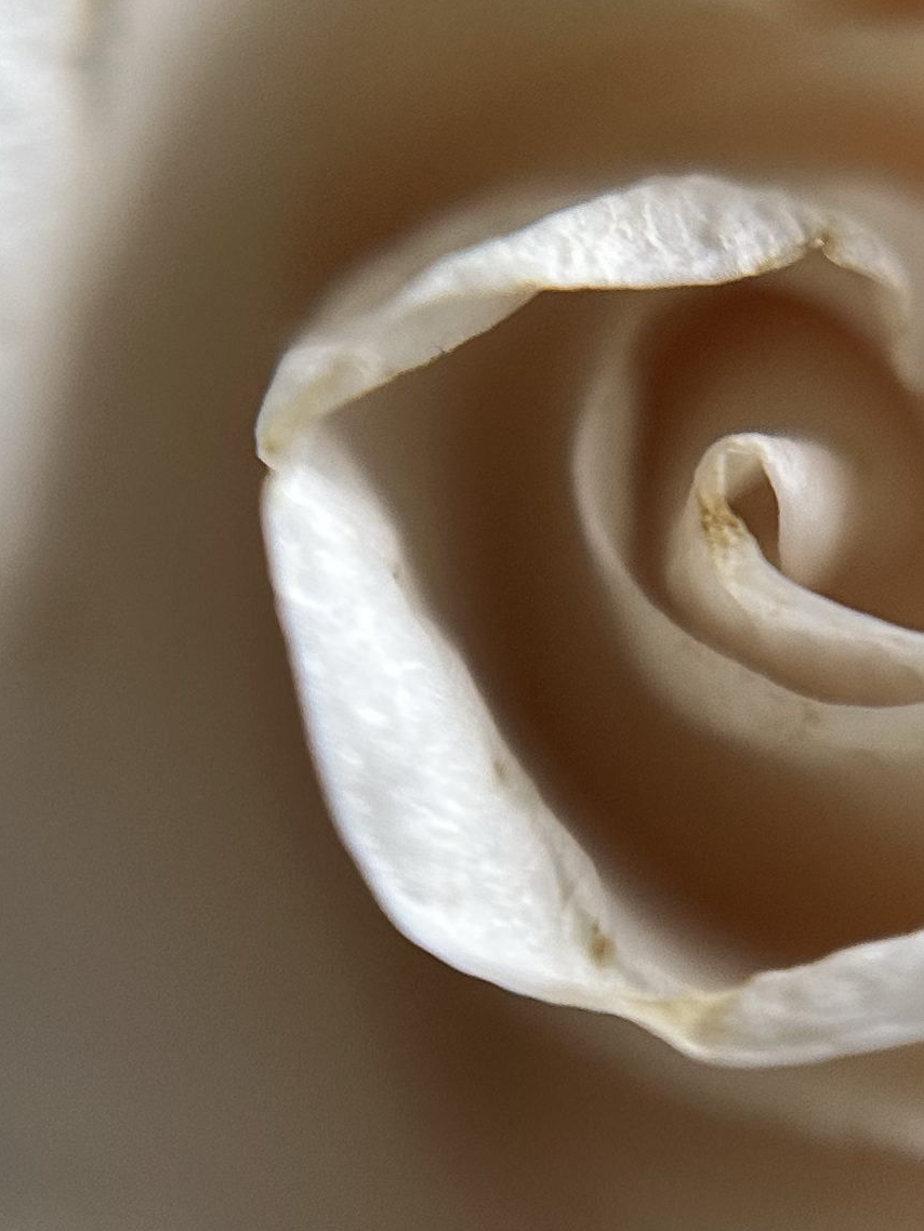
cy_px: 255
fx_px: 3024
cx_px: 768
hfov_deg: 17.2
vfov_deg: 22.7
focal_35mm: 85
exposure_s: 1/60
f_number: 1.78
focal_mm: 6.86
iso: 250
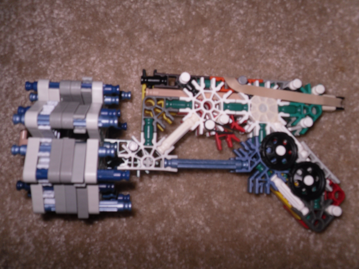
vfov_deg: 32.2
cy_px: 134
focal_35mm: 45
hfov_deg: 42.1
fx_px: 467
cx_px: 180
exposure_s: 1/45
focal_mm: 6.3
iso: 80
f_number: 8.2
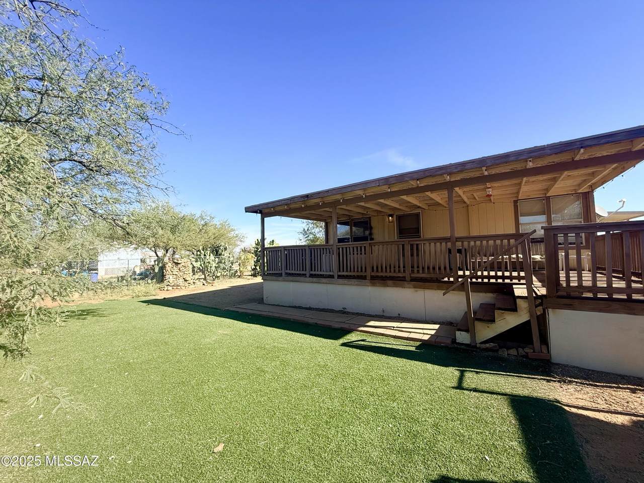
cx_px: 322
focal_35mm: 14
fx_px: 260
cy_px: 242
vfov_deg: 85.7
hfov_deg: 102.1
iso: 50
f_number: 2.2
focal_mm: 2.22
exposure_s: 1/1068
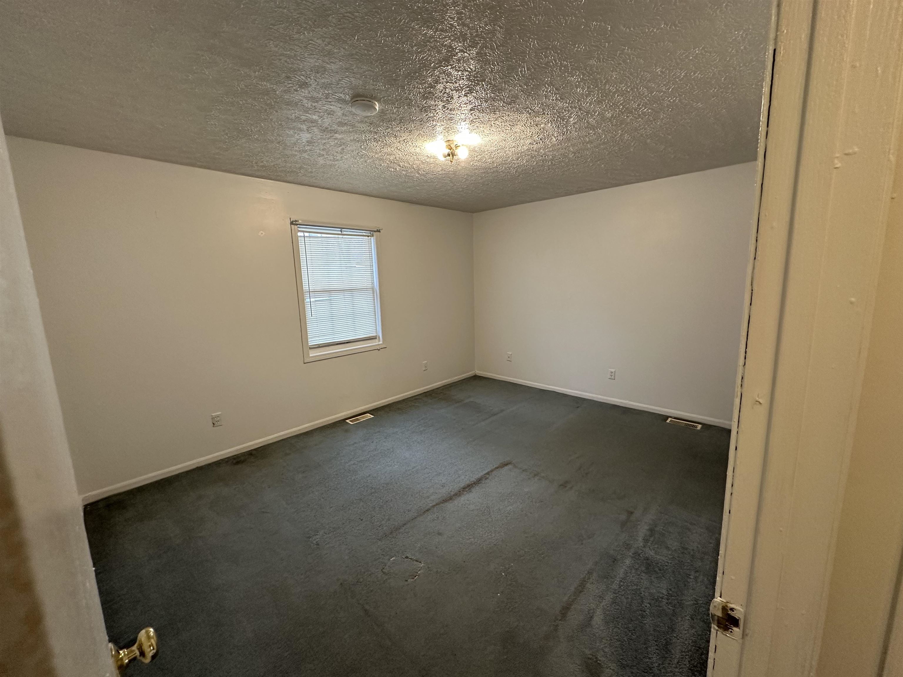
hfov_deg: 102.1
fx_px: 365
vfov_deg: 85.7
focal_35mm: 14
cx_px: 452
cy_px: 338
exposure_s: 1/60
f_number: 2.2
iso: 200
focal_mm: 2.22
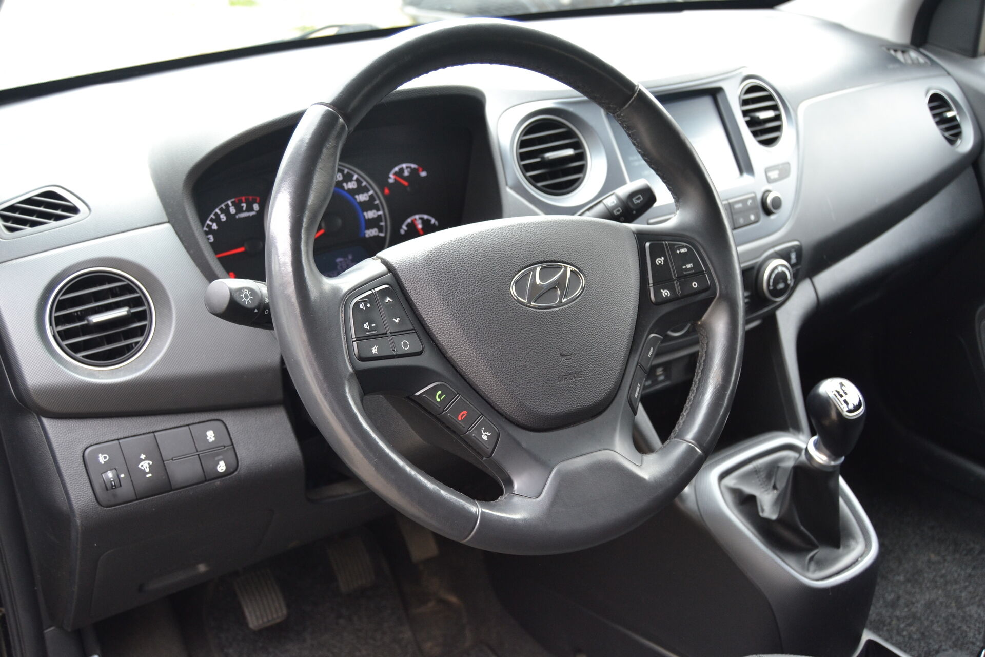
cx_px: 492
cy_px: 328
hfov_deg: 53.1
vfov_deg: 36.9
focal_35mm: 36
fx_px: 985
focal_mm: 24
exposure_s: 1/100
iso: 400
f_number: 5
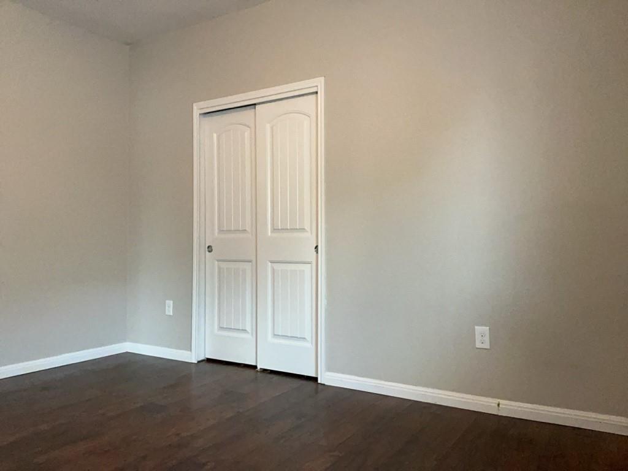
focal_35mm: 27
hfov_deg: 65.3
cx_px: 314
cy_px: 236
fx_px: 490
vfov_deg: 51.4
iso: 400
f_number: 1.8
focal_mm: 3
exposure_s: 1/100
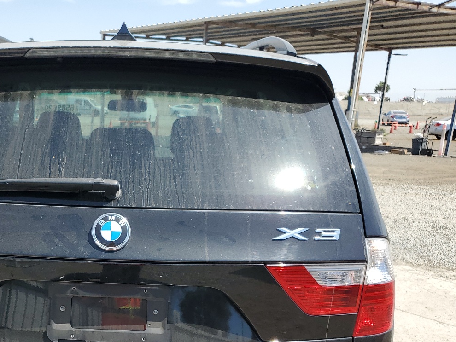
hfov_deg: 43.2
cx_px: 107
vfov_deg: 33.5
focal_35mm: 42
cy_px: 268
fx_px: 553
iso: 50
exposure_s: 1/2000
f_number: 1.5
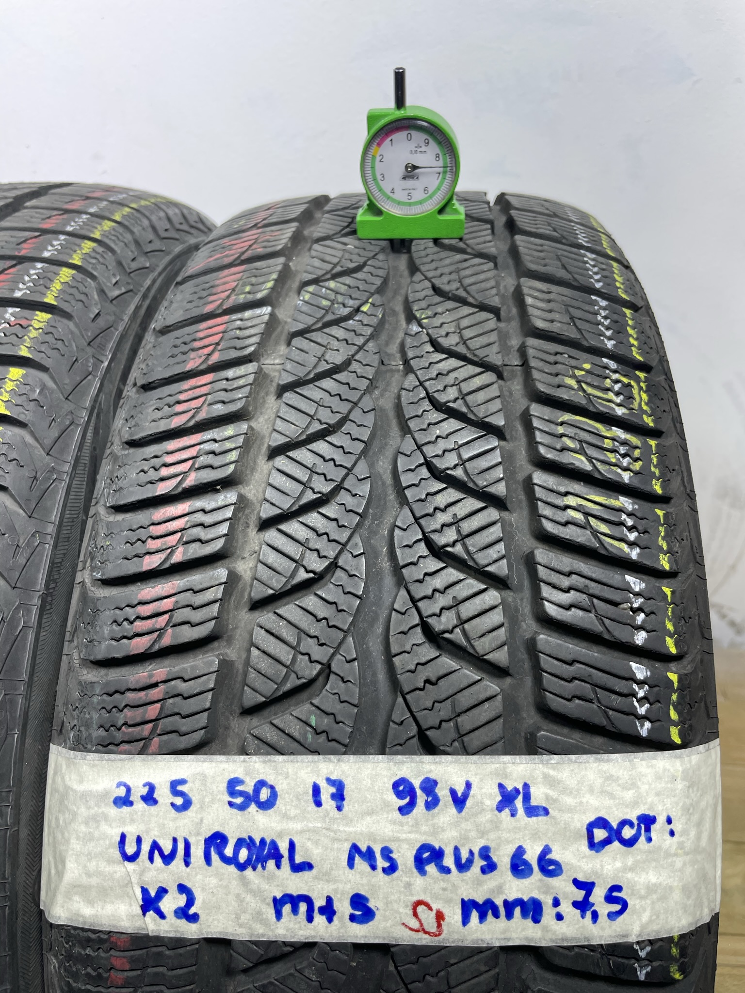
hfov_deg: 53.1
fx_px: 746
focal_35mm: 26
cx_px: 372
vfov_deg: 67.3
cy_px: 496
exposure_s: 1/100
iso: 64
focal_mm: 4.2
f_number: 1.6
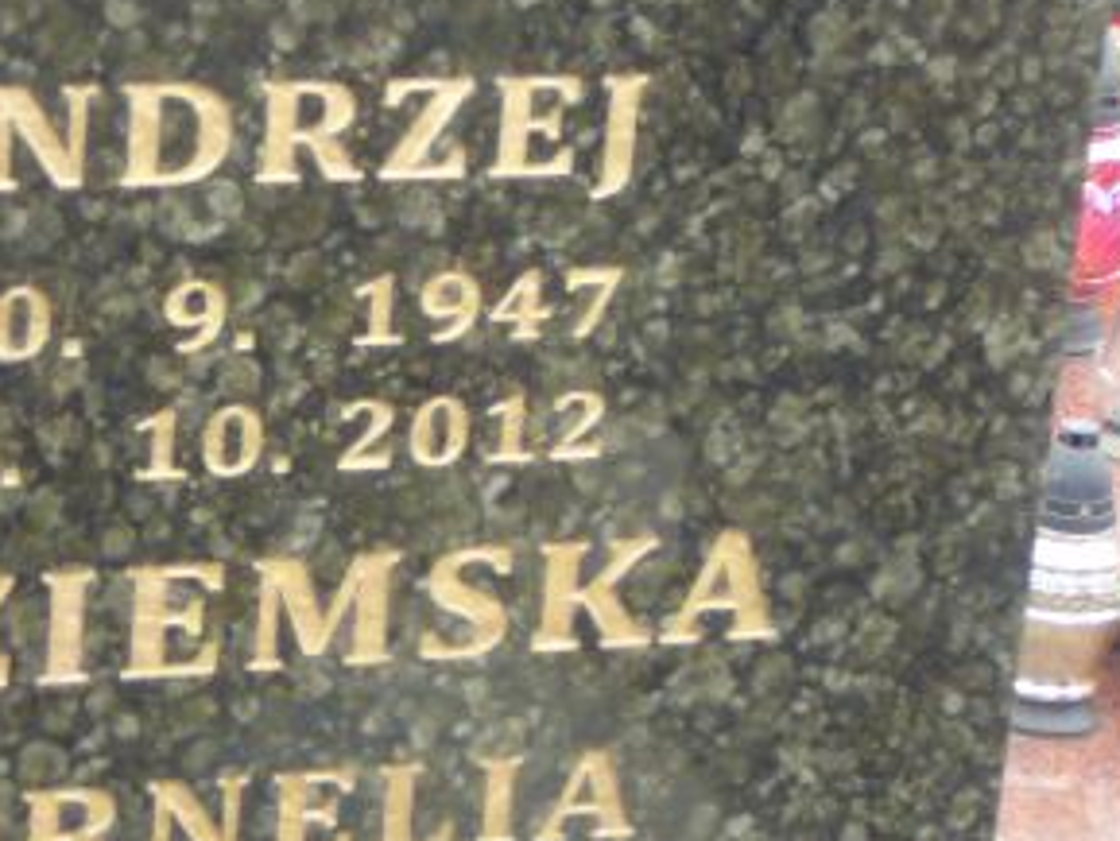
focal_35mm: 135
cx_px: 120
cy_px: 531
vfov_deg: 11.0
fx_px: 4370
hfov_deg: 14.5
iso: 160
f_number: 3.6
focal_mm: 9.1
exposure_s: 1/30
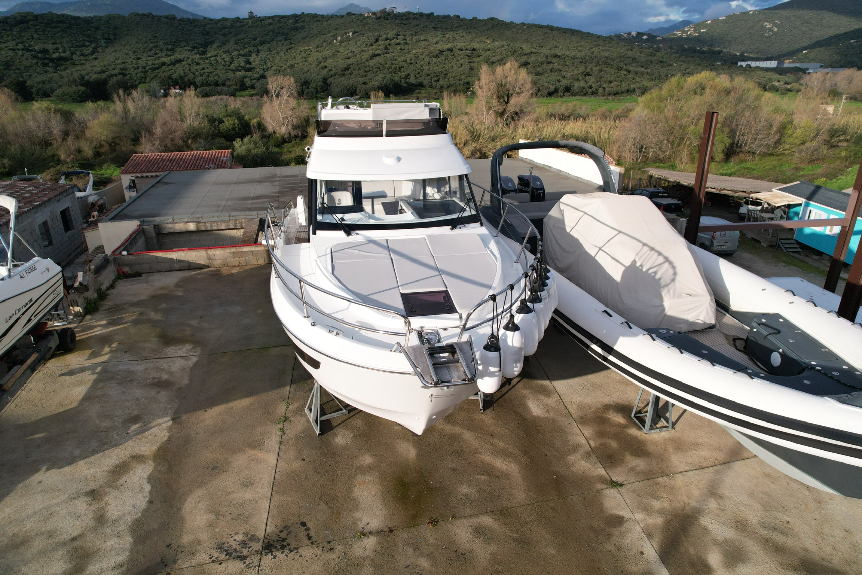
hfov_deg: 78.6
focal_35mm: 22
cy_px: 288
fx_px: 527
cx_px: 431
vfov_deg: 57.2
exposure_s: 1/60
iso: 120
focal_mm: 8.38
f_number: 2.8
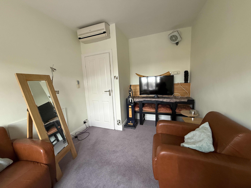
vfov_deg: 85.7
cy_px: 94
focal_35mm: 14
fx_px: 102
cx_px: 126
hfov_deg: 102.1
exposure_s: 1/90
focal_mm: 2.22
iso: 320
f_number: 2.2
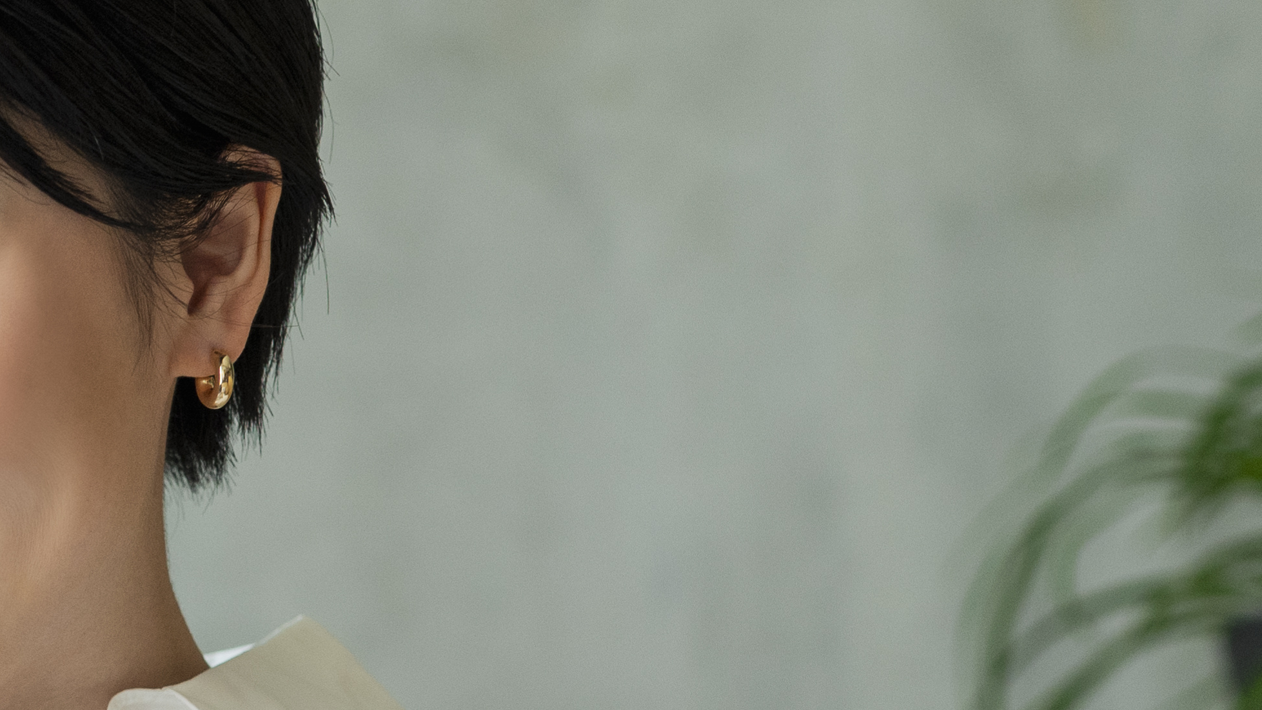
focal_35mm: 221
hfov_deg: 9.6
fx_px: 7396
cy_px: 912
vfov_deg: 5.5
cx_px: -442
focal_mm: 50
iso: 320
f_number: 3.2
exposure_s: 1/200
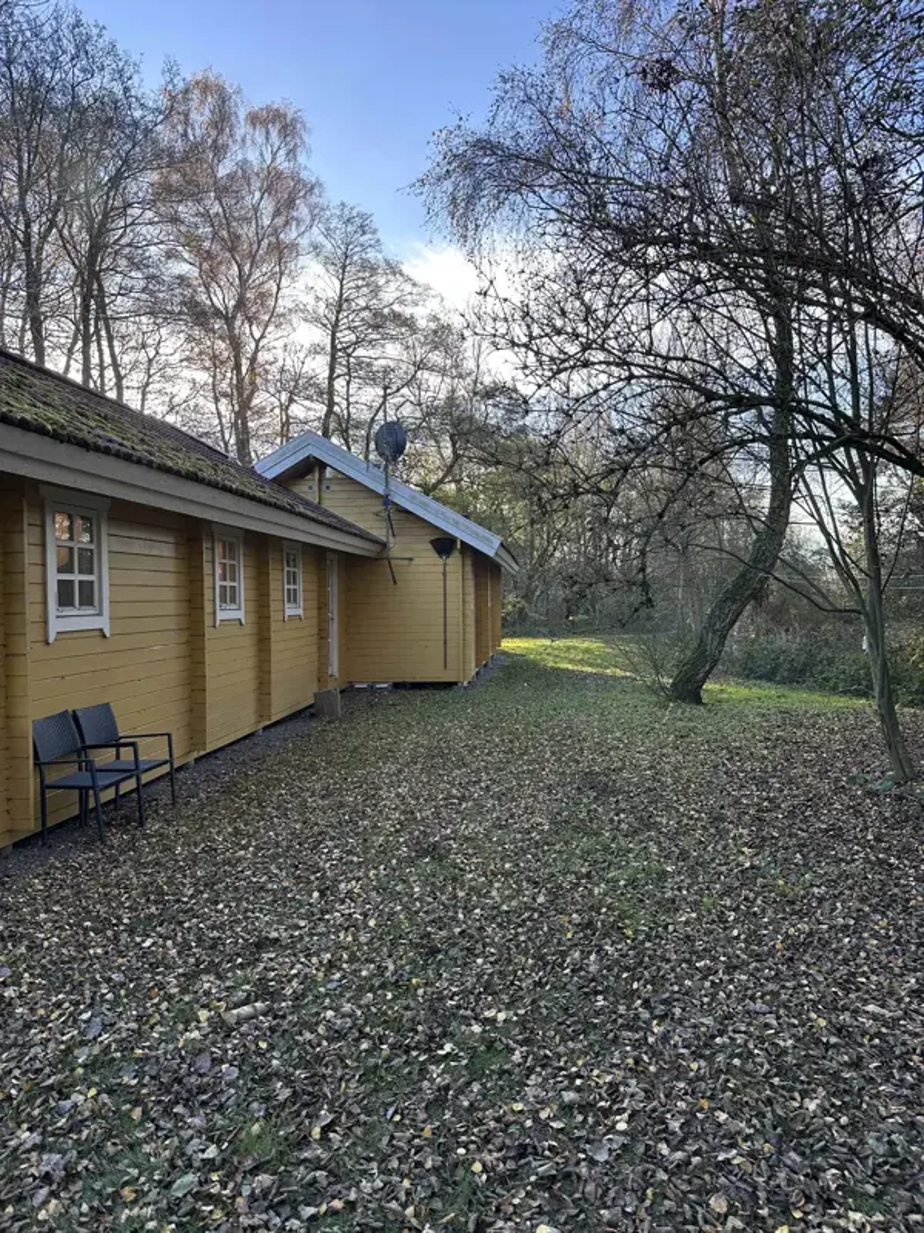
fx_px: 854
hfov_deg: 56.8
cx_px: 462
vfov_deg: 71.6
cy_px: 616
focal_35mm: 24
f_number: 1.78
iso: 80
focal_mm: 6.86
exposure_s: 1/513
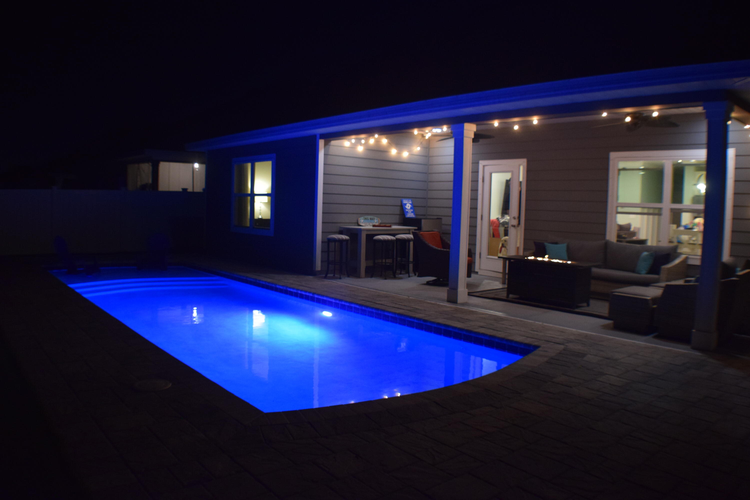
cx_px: 375
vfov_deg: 36.9
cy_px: 250
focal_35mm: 36
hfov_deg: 53.1
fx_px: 750
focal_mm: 24
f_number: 4
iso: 1600
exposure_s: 1/20
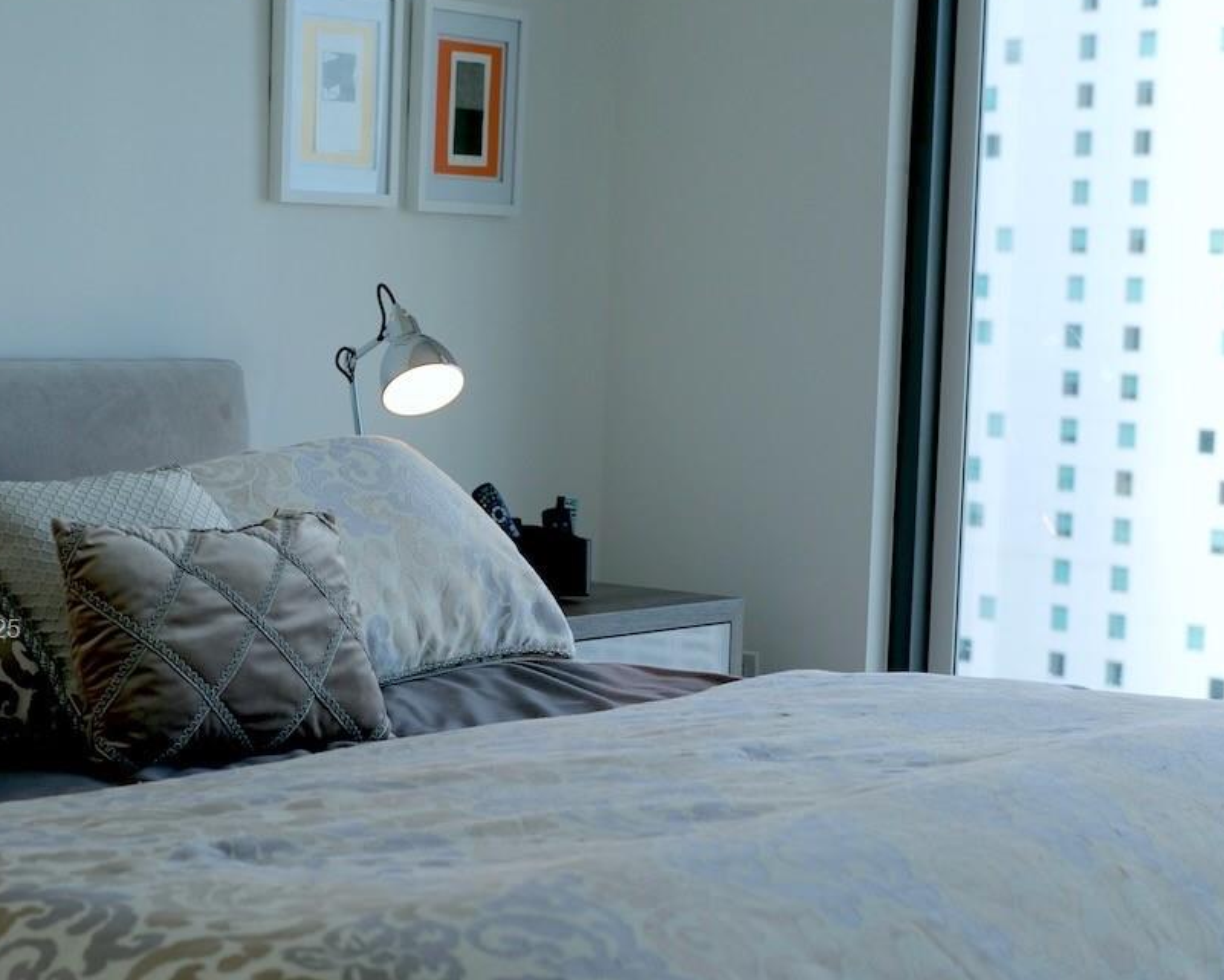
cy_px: 632
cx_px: 620
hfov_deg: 25.4
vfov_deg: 20.4
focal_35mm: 75
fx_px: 2717
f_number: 4
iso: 250
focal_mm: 50
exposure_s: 1/160
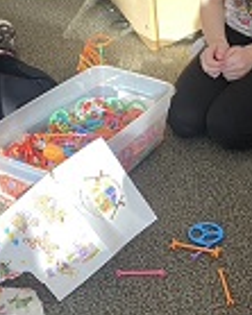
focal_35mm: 73
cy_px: 57
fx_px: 681
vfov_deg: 25.6
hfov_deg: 20.8
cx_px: 177
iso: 80
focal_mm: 4.25
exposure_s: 1/60
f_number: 1.8
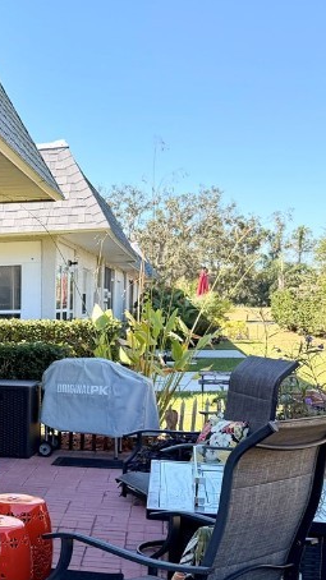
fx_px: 908
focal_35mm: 59
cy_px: 386
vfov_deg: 35.1
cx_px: -155
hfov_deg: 18.2
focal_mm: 6.76
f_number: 1.78
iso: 100
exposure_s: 1/1292
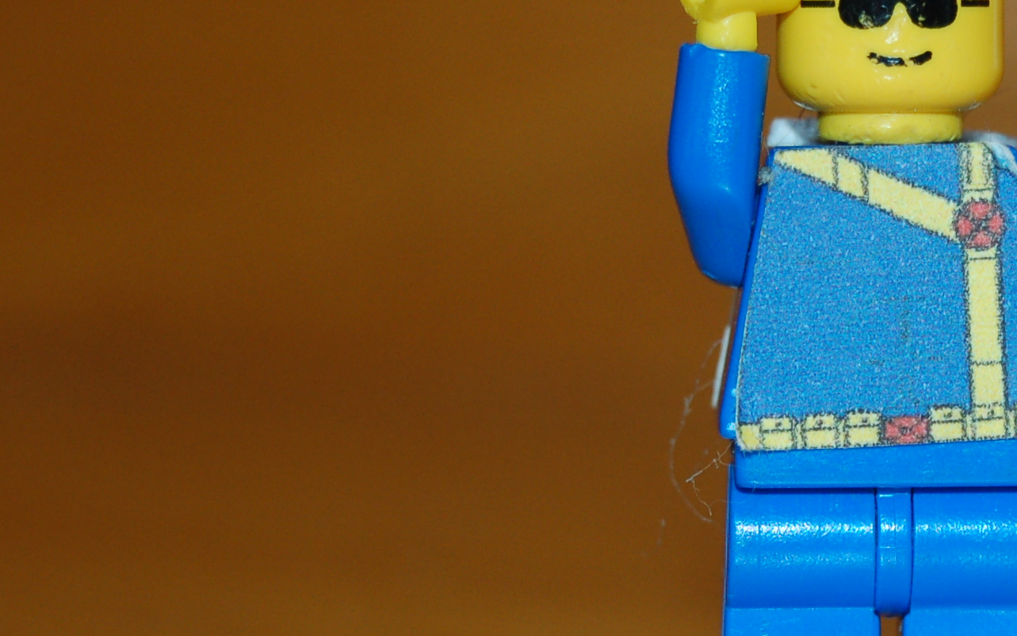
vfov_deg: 7.3
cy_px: 307
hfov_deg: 11.6
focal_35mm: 179
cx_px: 908
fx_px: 4961
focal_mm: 50
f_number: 5.6
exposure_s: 1/60
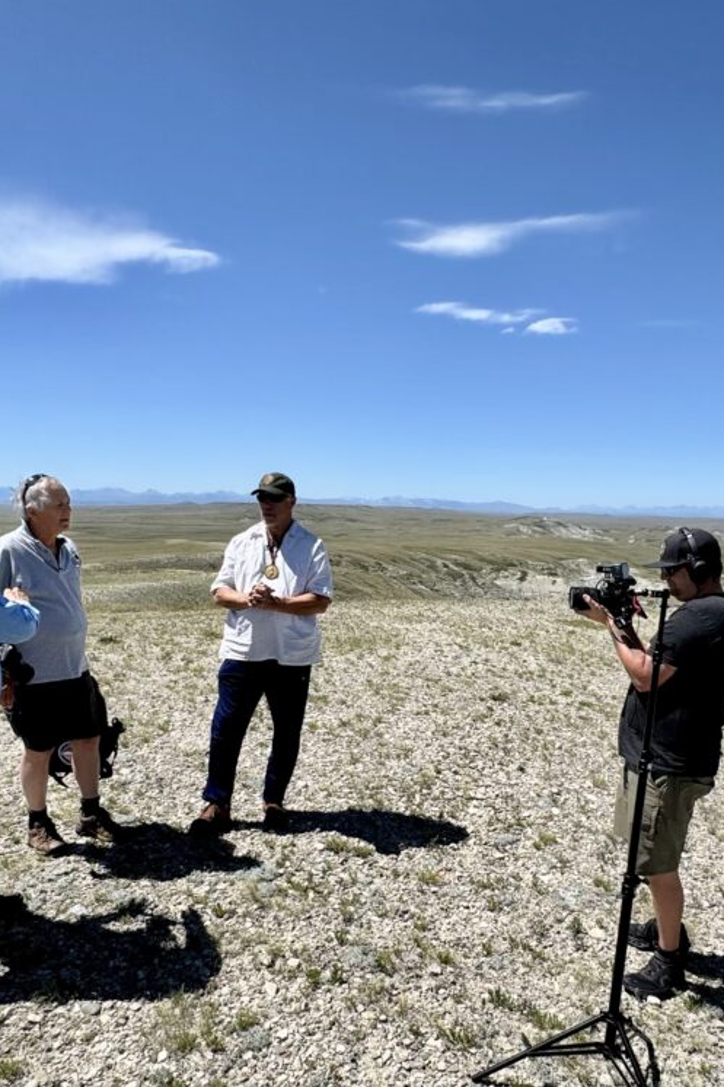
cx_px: 371
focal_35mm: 20
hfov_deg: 61.9
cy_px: 551
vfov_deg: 84.0
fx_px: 604
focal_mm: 2.22
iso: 50
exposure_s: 1/2584
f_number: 2.2
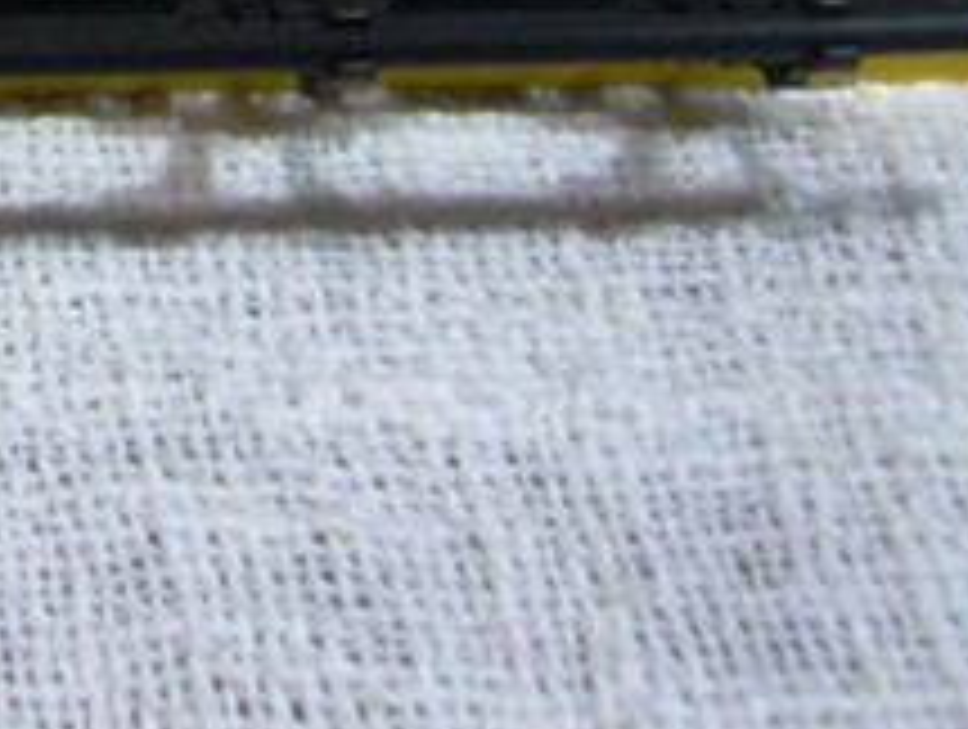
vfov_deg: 10.8
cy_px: -549
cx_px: -482
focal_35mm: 130
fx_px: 3641
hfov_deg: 14.2
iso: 200
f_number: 2.8
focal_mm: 5.8
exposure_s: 1/8
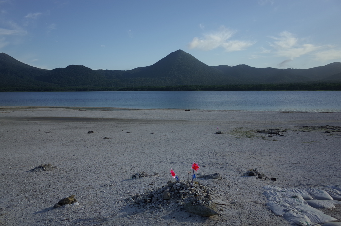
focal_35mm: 28
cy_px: 113
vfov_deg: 46.2
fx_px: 265
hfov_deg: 65.6
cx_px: 170
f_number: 4
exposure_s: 1/1250
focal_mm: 18.3
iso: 100
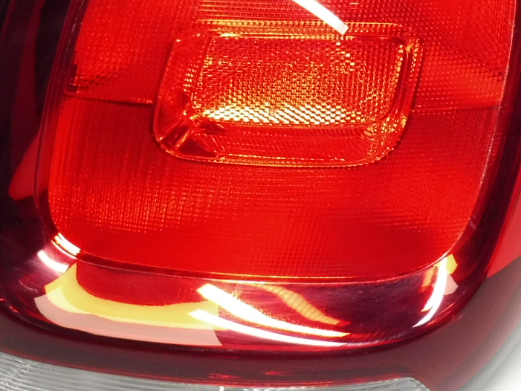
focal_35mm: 73
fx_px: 1099
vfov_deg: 20.1
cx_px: 337
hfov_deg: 26.6
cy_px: 142
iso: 200
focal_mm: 4.4
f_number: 3.5
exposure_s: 1/60
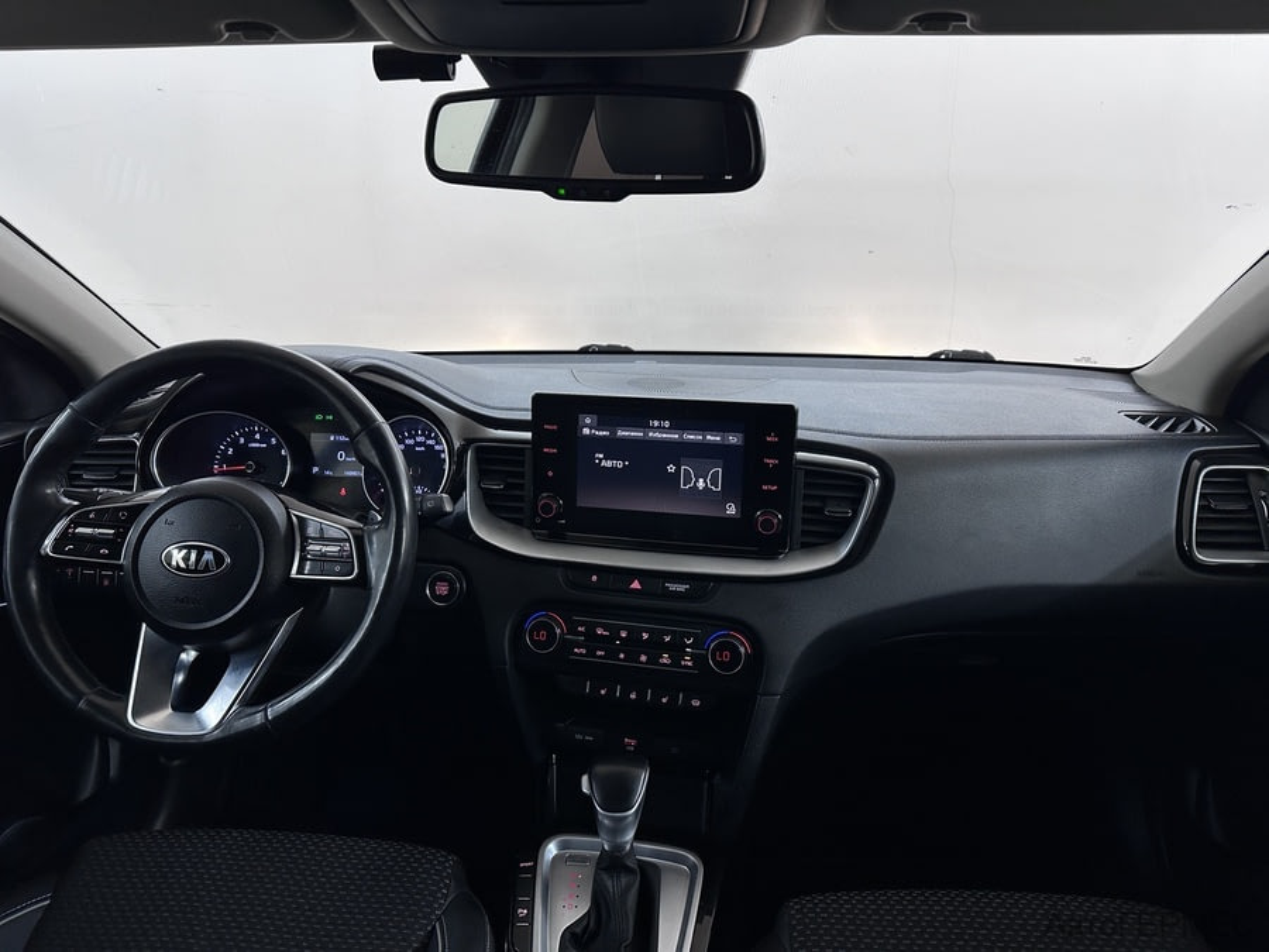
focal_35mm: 24
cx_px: 634
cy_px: 476
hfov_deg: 71.6
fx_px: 880
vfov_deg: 56.8
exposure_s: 1/100
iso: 125
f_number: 1.78
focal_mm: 6.86
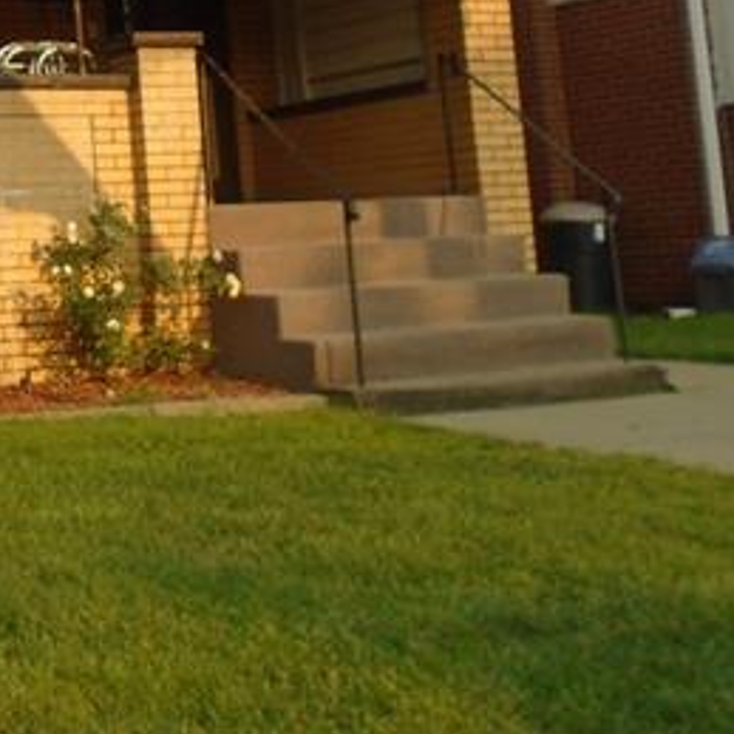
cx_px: -102
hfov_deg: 22.7
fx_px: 1703
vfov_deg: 22.9
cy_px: -71
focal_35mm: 71
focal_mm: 4.6
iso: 100
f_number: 3.2
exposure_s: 1/400
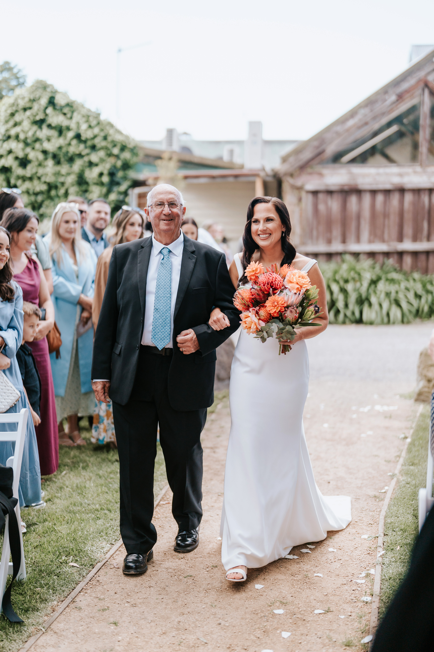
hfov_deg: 27.0
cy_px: 326
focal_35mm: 50
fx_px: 904
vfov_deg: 39.6
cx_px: 217
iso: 160
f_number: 1.2
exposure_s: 1/2500
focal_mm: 50
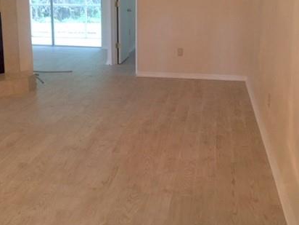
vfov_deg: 31.8
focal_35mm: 45
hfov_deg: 42.1
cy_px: 64
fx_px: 389
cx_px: 150
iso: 160
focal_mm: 4.15
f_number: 2.2
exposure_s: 1/30
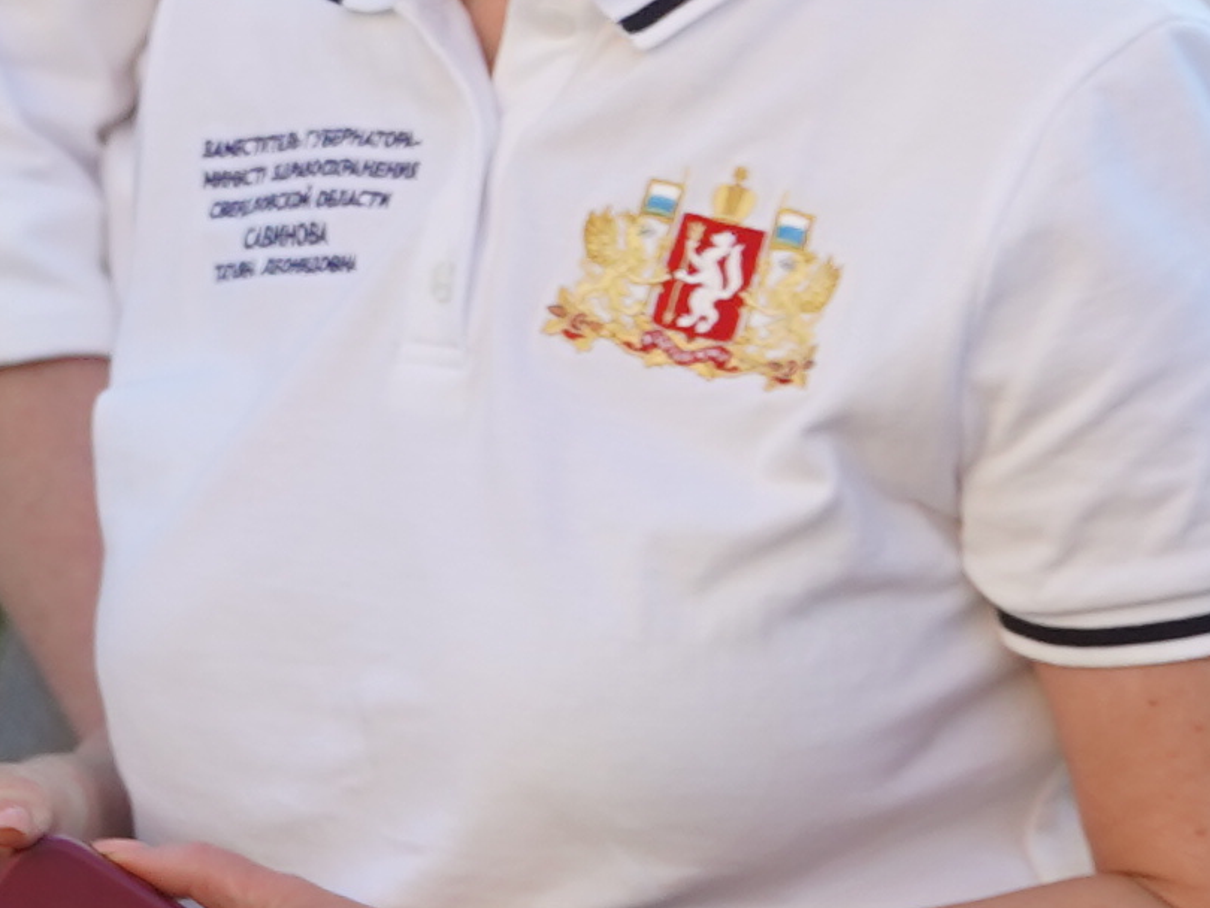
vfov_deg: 4.0
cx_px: -887
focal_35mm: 369
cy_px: 133
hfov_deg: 5.3
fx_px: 12902
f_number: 5.6
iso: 200
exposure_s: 1/160
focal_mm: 53
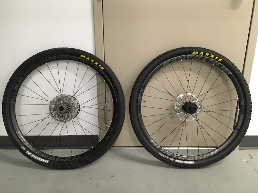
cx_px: 129
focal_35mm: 29
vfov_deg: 48.2
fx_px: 216
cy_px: 96
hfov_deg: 61.7
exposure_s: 1/30
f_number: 2.2
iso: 200
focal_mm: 4.15
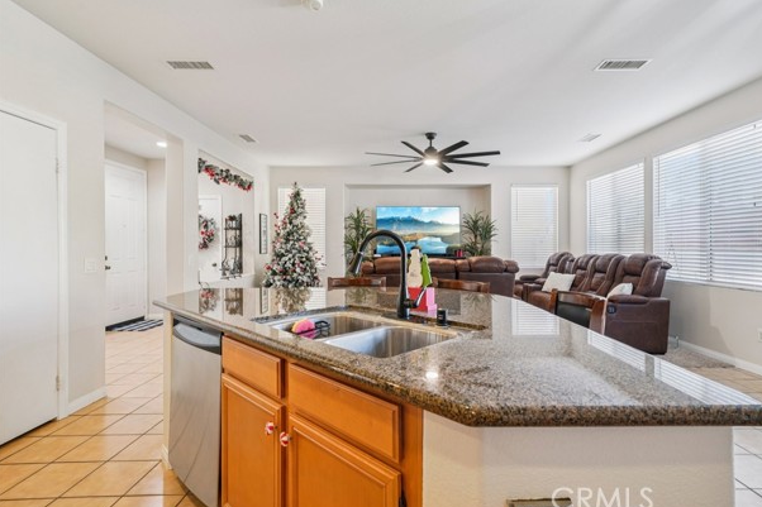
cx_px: 401
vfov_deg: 70.4
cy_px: 248
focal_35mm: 17
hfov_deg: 93.2
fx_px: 360
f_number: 8
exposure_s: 1/8
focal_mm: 16
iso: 400
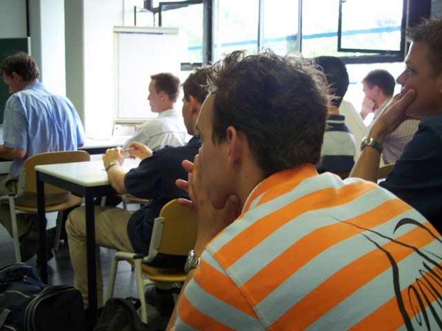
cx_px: 221
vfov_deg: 37.7
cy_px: 166
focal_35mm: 38
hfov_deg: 49.0
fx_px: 485
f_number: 2.8
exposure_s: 1/45
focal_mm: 8
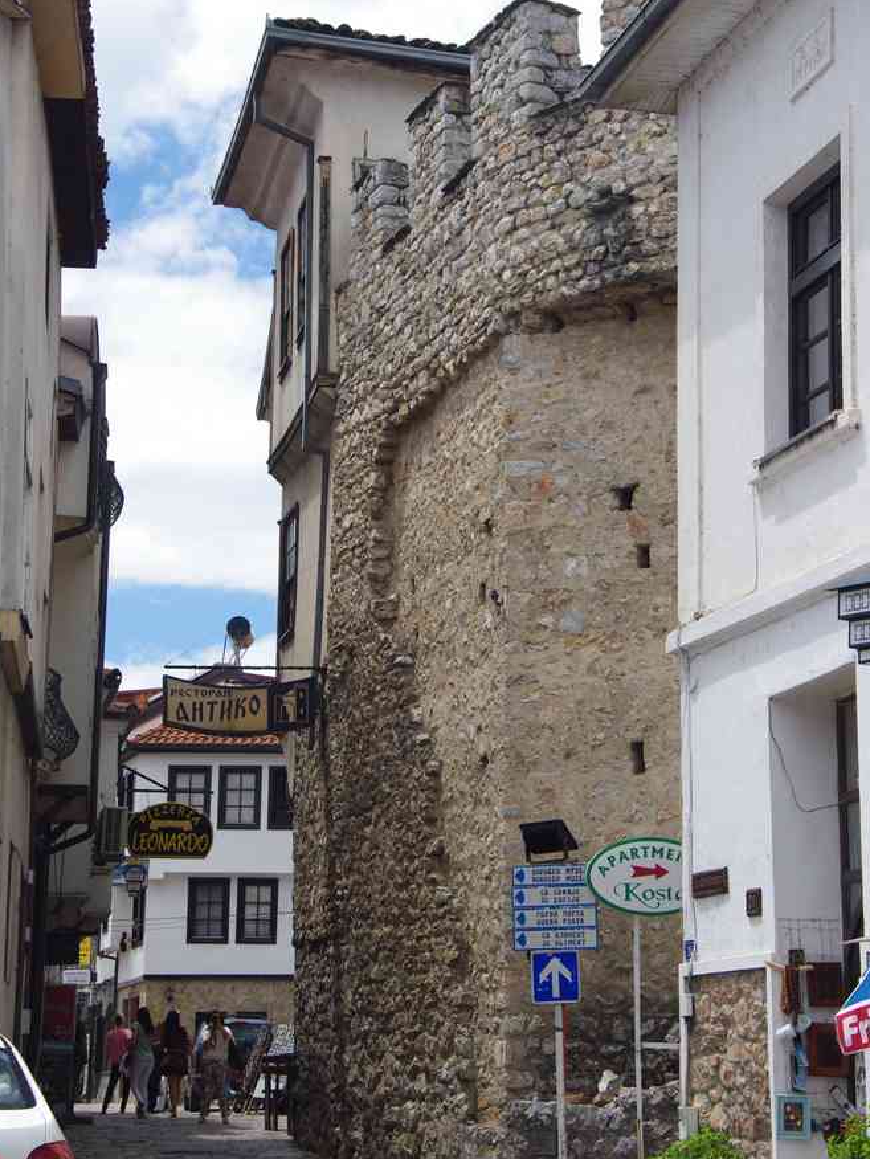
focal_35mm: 79
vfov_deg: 24.7
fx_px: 2645
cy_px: 573
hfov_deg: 18.7
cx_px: 432
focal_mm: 47.5
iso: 200
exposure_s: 1/80
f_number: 11
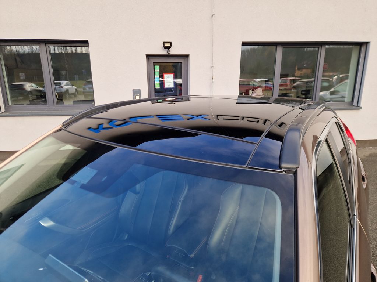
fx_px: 250
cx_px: 188
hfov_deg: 73.9
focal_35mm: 23
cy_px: 141
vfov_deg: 58.9
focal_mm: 5.4
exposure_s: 1/2174
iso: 50
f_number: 1.8
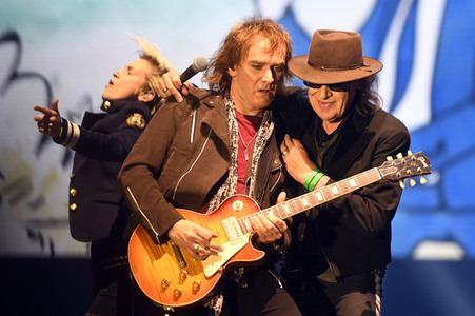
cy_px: 158
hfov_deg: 10.3
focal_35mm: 200
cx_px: 238
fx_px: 2637
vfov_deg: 6.9
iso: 1250
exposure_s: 1/400
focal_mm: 200
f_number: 3.5
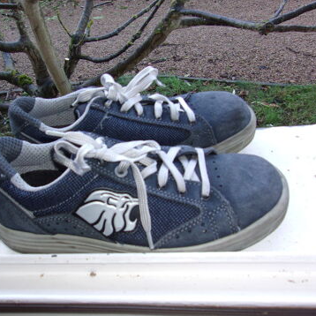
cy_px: 158
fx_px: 330
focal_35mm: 32
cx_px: 114
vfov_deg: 51.1
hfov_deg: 50.5
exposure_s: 1/34
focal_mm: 4.9
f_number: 3
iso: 92
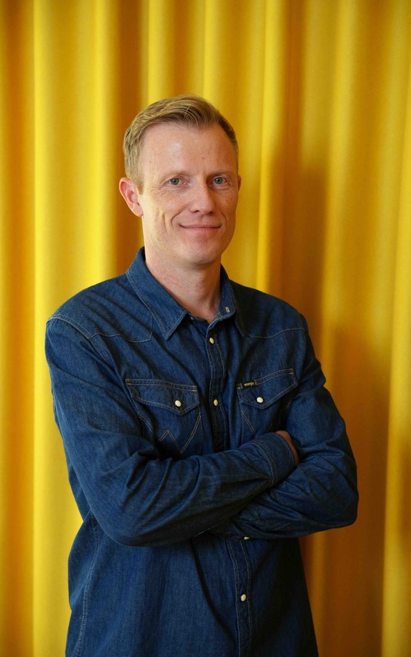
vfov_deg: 32.6
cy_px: 328
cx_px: 217
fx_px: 1124
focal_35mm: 63
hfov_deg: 20.7
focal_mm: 60.7
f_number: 4
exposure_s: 1/125
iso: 800
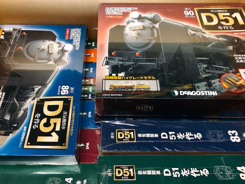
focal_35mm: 28
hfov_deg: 63.4
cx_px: 122
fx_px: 198
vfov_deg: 49.7
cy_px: 92
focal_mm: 3.99
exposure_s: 1/13
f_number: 1.8
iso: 100
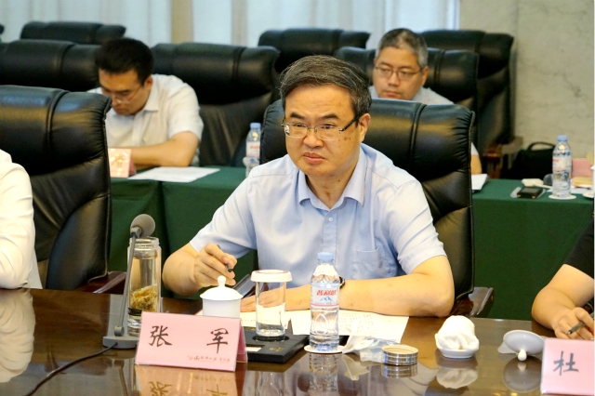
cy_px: 198
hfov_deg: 19.8
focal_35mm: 103
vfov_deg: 13.3
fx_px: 1701
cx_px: 298
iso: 4000
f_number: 5.6
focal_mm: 103
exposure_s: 1/160
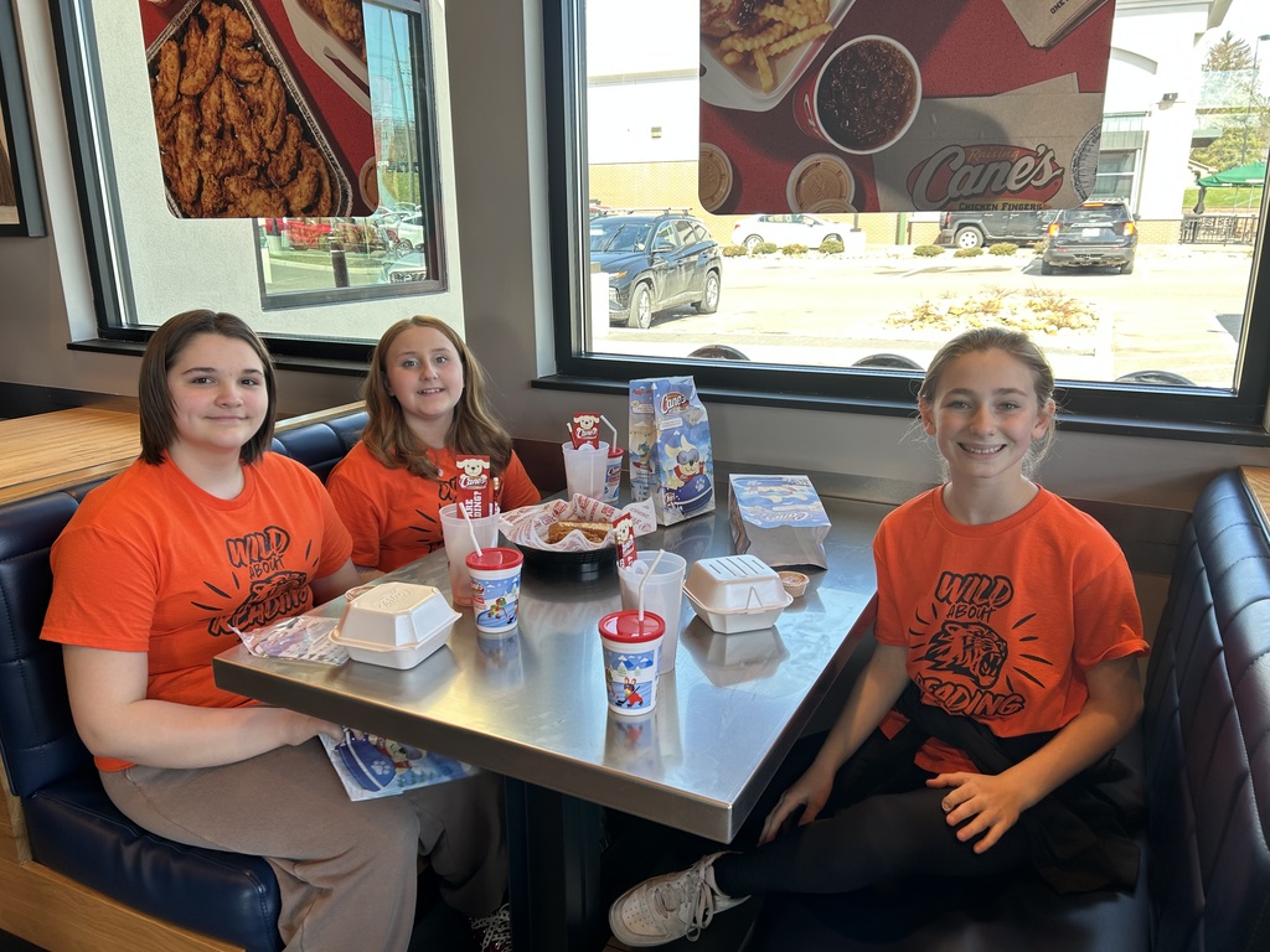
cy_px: 476
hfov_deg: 67.3
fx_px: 954
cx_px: 635
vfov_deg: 53.1
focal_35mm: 26
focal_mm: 5.7
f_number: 1.5
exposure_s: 1/151
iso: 32
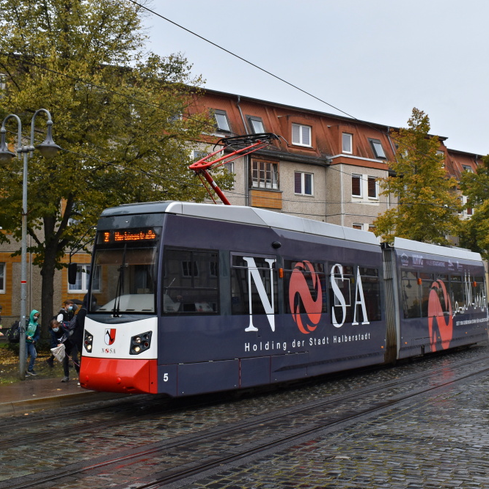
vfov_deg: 36.1
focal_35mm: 47
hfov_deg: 36.1
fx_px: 751
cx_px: 244
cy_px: 246
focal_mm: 24
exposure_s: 1/200
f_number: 7.1
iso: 320
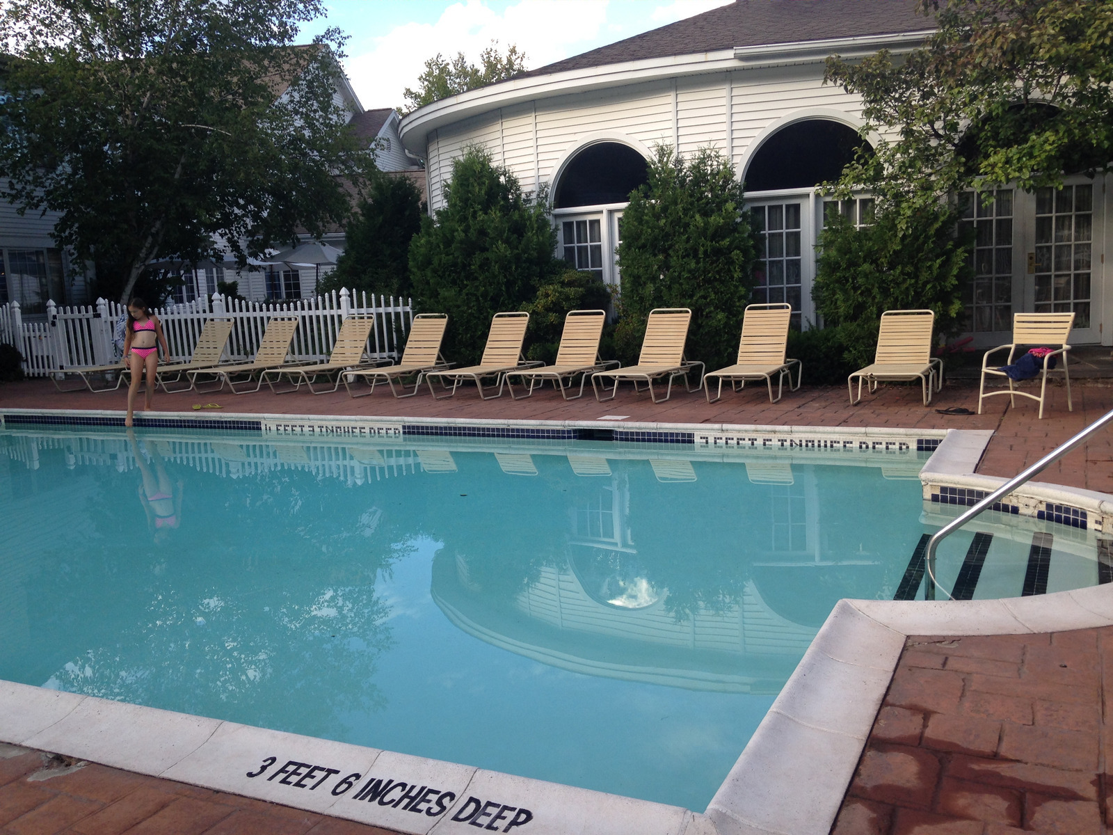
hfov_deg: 55.4
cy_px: 418
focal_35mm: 33
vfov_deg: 42.9
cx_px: 556
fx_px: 1061
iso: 50
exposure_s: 1/343
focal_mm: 4.12
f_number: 2.4
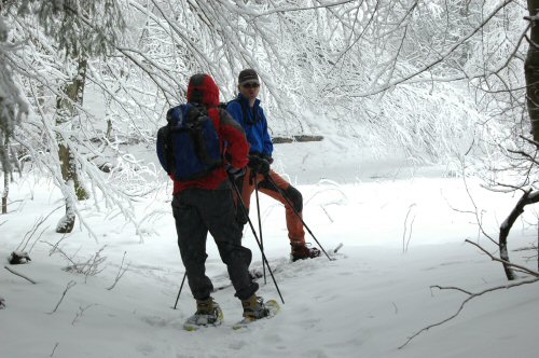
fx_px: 1234
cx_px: 270
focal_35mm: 82
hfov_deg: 24.6
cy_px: 179
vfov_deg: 16.5
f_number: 5.6
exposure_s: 1/100
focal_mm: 55
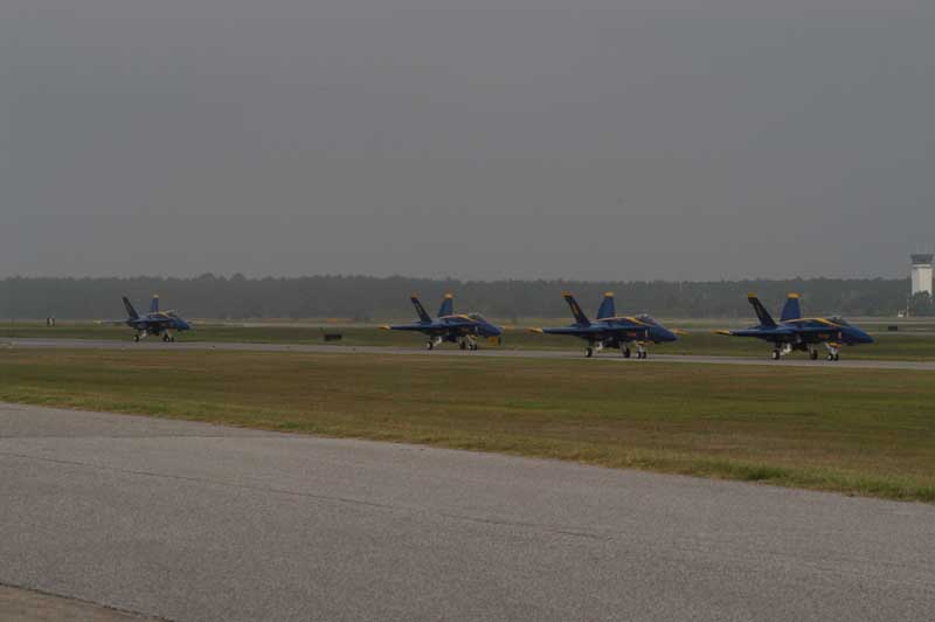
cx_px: 468
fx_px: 3893
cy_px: 311
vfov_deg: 9.1
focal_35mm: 150
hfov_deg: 13.7
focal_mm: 100
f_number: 9
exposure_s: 1/1250
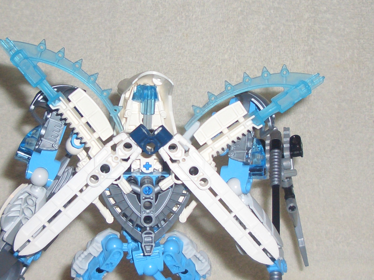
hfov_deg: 27.4
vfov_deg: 20.7
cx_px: 156
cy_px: 168
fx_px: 767
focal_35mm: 71
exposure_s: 1/60
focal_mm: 5.8
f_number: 2.6
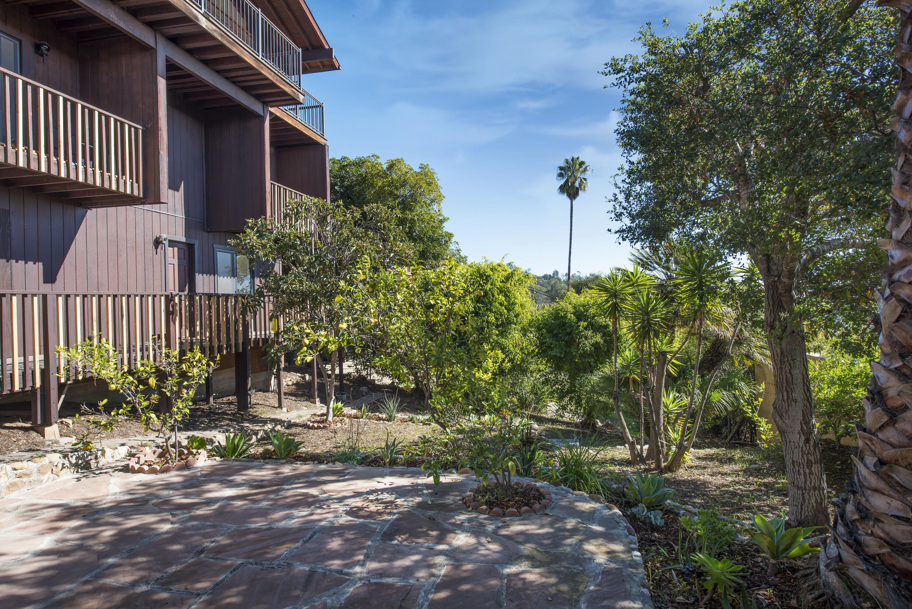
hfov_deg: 84.0
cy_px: 304
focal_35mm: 20
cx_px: 456
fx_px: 507
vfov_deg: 62.0
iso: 125
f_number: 9
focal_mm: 20
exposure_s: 1/125
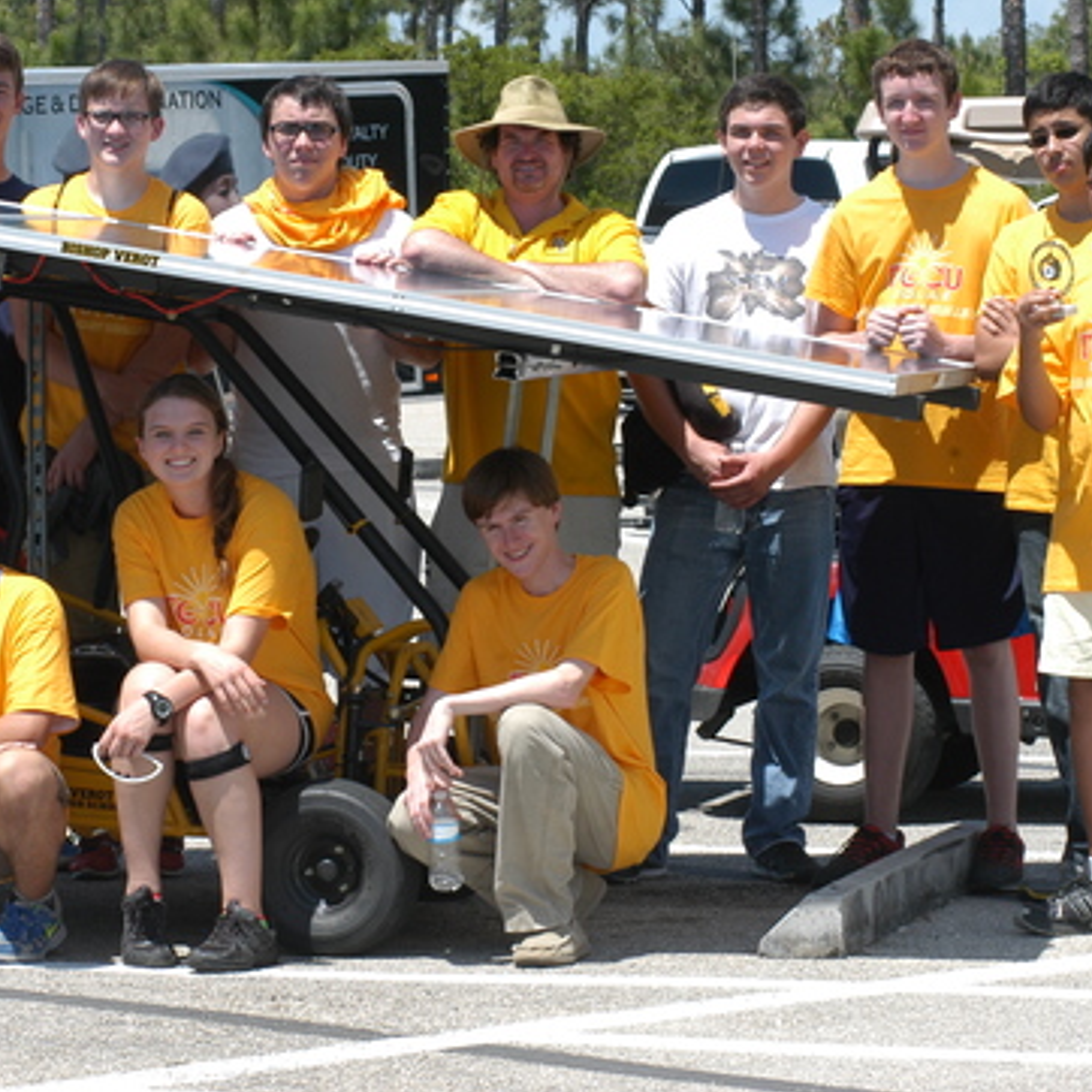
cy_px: 462
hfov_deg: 9.7
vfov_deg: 9.7
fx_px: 6424
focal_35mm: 180
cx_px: 311
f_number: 11
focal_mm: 80
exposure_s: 1/200
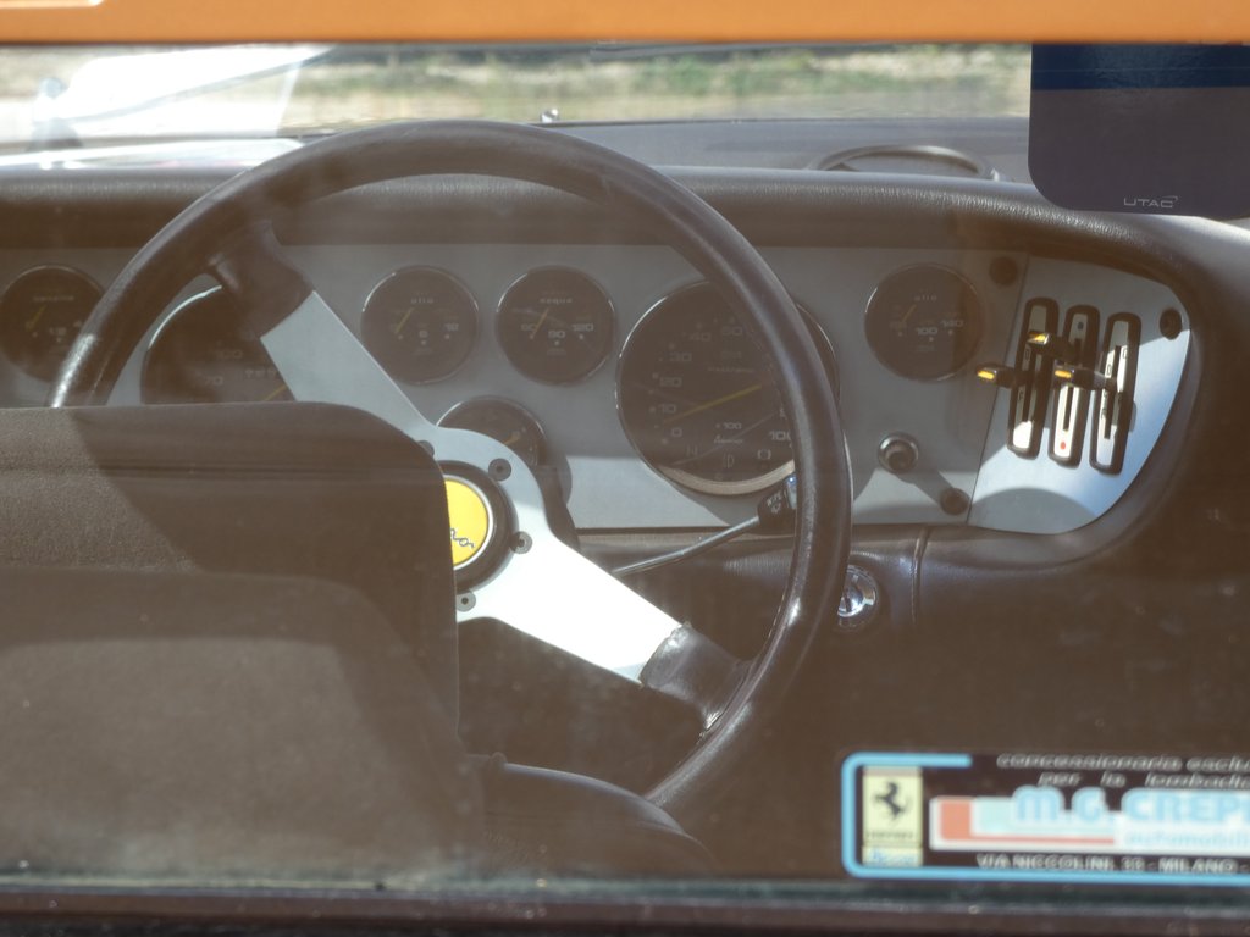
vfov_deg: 7.9
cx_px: 625
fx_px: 6825
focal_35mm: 189
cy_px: 468
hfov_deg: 10.5
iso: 80
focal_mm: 33.9
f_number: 5.5
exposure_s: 1/160
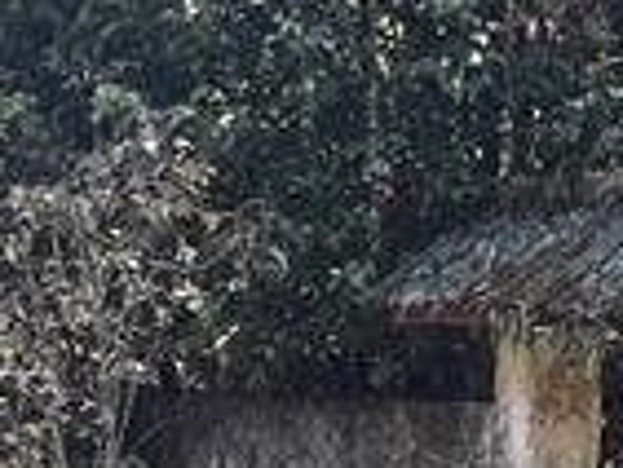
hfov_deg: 14.2
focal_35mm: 138
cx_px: 486
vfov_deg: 10.2
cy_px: 834
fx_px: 2486
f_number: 1.9
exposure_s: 1/120
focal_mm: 3.6
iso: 64
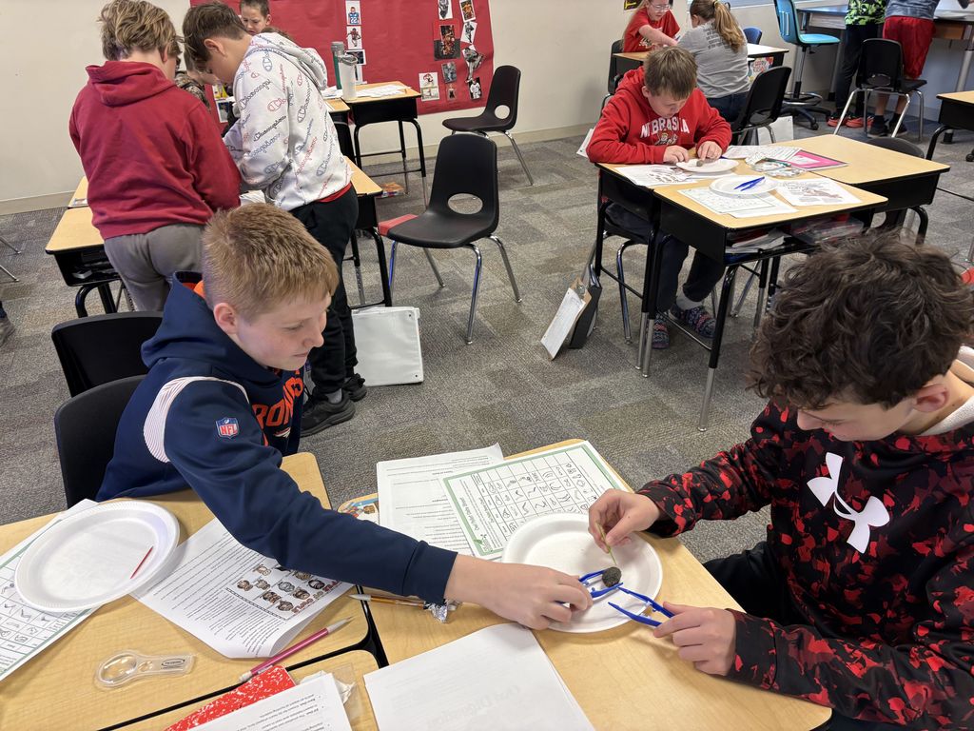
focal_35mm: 26
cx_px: 487
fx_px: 732
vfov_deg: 53.1
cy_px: 366
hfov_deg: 67.3
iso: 125
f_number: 1.6
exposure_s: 1/60
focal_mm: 5.96
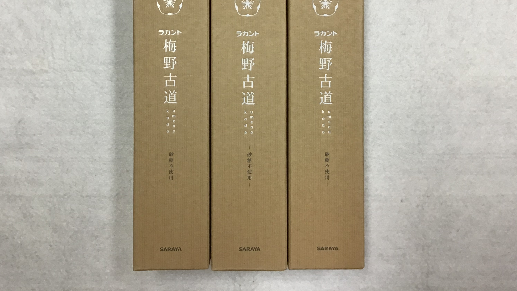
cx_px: 249
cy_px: 83
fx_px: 507
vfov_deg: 31.6
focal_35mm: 37
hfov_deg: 54.0
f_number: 2.4
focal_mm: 3.3
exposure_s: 1/30
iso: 64
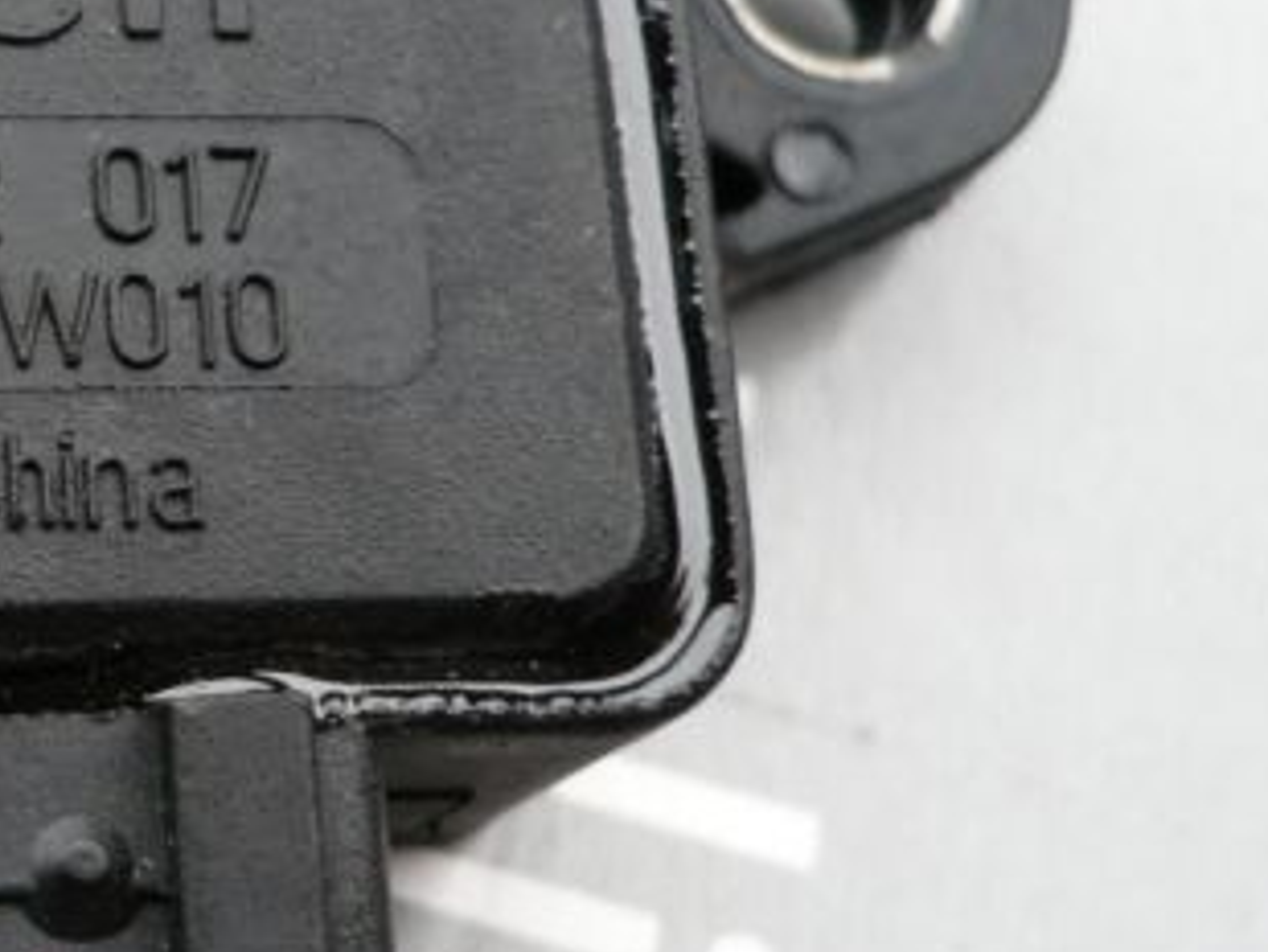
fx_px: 3225
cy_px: 367
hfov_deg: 20.6
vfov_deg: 16.8
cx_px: -291
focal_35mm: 88
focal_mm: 5.8
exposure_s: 1/125
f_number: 2.8
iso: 100
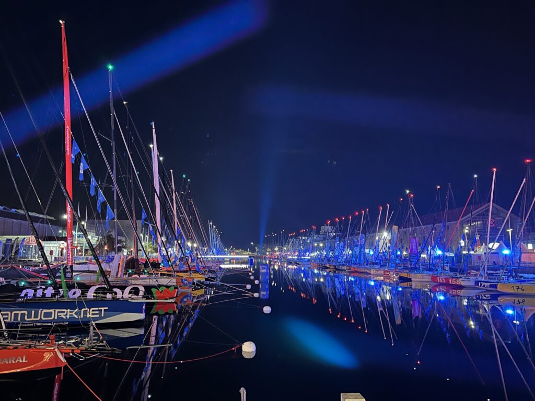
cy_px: 200
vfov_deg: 53.1
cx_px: 268
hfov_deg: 67.3
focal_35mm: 26
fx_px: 402
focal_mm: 5.7
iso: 1000
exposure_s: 1/20
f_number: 1.5
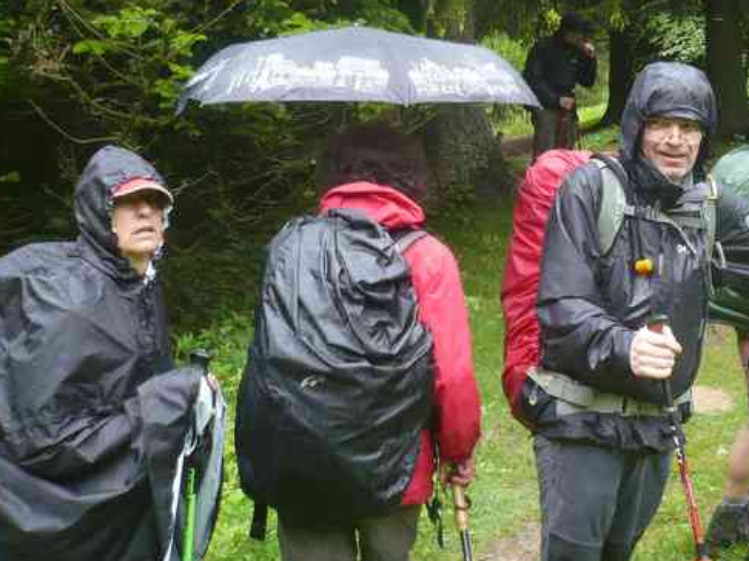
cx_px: 618
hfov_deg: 29.5
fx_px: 1384
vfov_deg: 22.6
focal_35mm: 64
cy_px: 105
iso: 100
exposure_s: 1/50
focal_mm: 5.8
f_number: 2.8
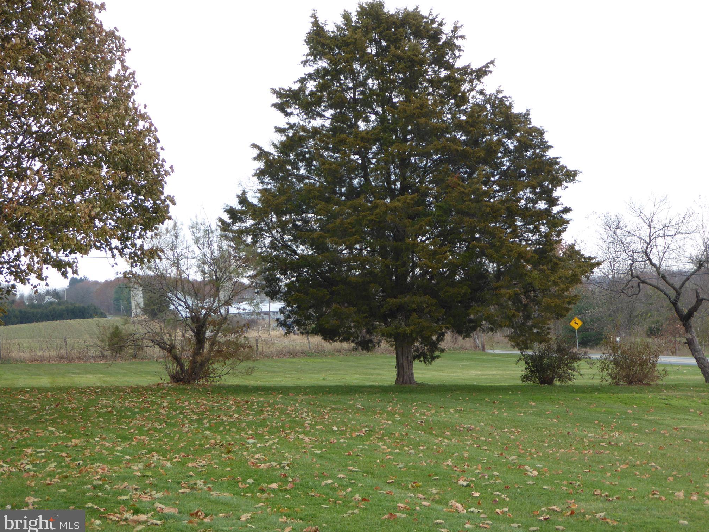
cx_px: 357
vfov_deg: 23.6
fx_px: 1270
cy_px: 268
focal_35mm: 62
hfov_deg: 31.2
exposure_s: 1/125
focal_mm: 10.9
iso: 100
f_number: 4.3
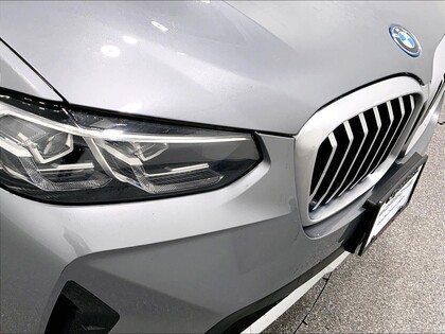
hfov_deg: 61.7
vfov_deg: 48.2
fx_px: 373
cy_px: 167
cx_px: 222
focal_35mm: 29
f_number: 1.8
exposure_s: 1/122
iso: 25
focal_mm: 3
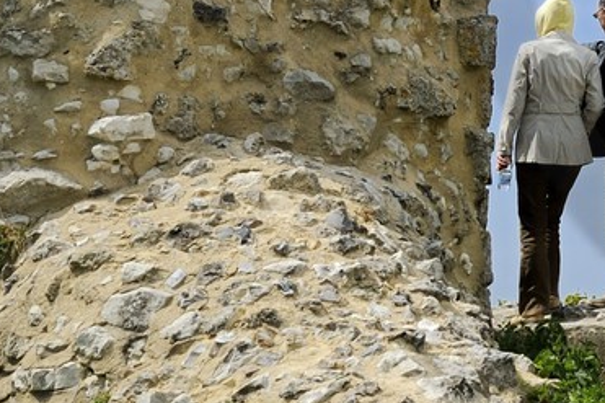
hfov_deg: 12.4
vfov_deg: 8.8
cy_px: -215
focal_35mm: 151
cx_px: 1086
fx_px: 2536
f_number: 14
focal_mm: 35
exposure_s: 1/160
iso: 200
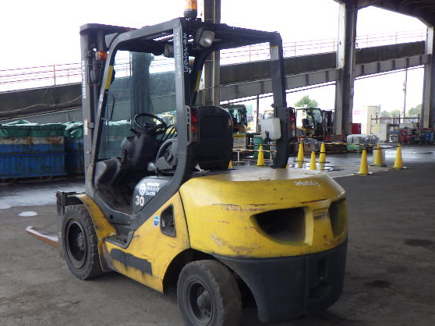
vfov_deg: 36.8
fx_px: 490
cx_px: 190
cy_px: 172
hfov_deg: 47.8
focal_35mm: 39
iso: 125
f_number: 3.8
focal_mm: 6.1
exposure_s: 1/100
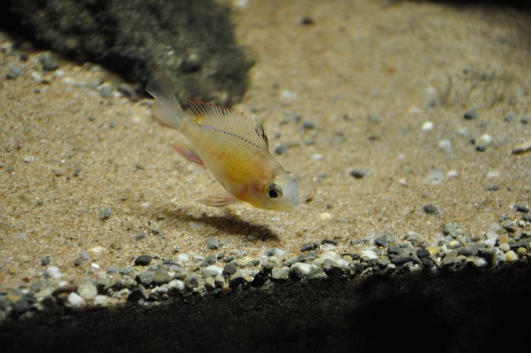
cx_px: 266
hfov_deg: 17.1
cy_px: 176
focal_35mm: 120
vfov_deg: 11.4
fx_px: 1768
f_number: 5.3
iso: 800
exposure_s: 1/30
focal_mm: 80
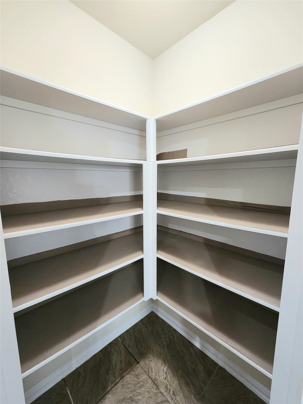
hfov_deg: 89.9
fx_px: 152
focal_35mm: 13
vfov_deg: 106.2
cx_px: 152
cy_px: 202
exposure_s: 1/30
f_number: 2.2
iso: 320
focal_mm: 2.2
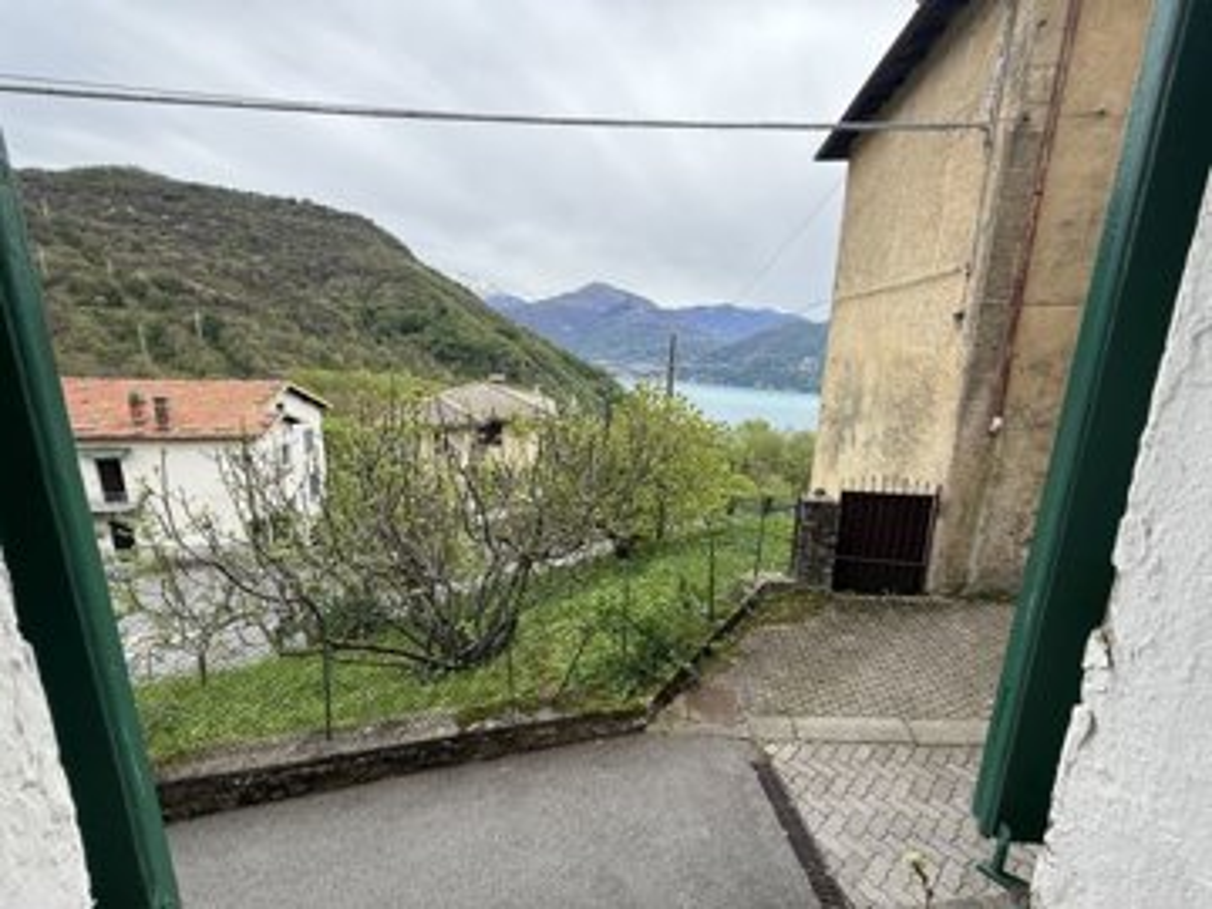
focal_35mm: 14
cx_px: 606
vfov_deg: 85.7
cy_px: 454
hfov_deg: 102.1
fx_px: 490
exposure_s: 1/658
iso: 50
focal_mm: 2.22
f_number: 2.2
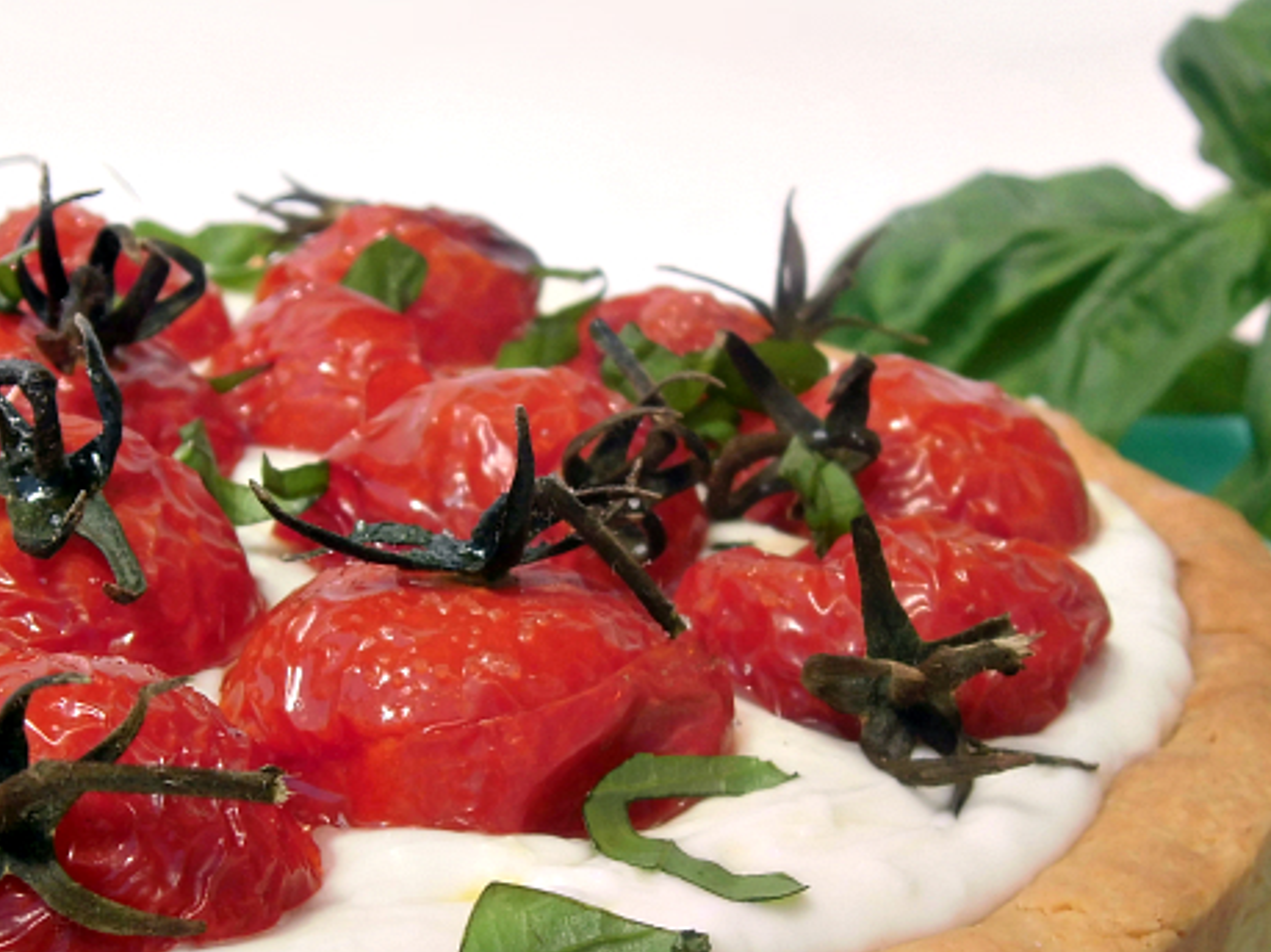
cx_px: 546
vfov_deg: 17.9
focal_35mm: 82
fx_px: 3010
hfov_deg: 23.8
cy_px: 689
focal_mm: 8.3
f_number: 3.4
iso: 100
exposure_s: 1/800
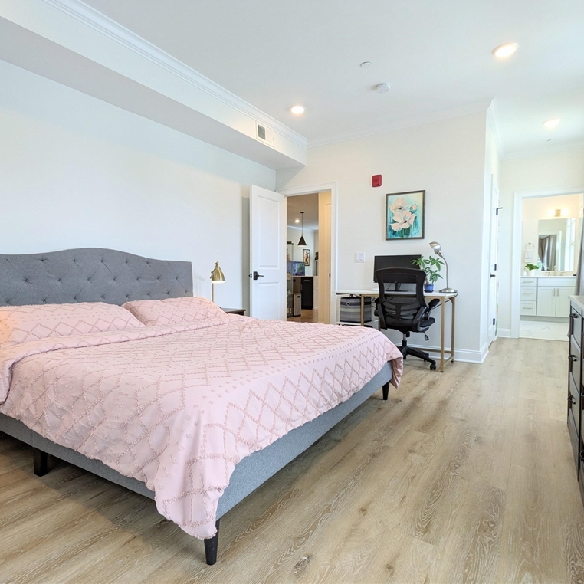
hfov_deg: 77.6
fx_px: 363
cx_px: 279
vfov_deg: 77.7
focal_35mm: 19
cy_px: 290
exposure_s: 1/60
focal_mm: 2.22
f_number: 2.2
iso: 47
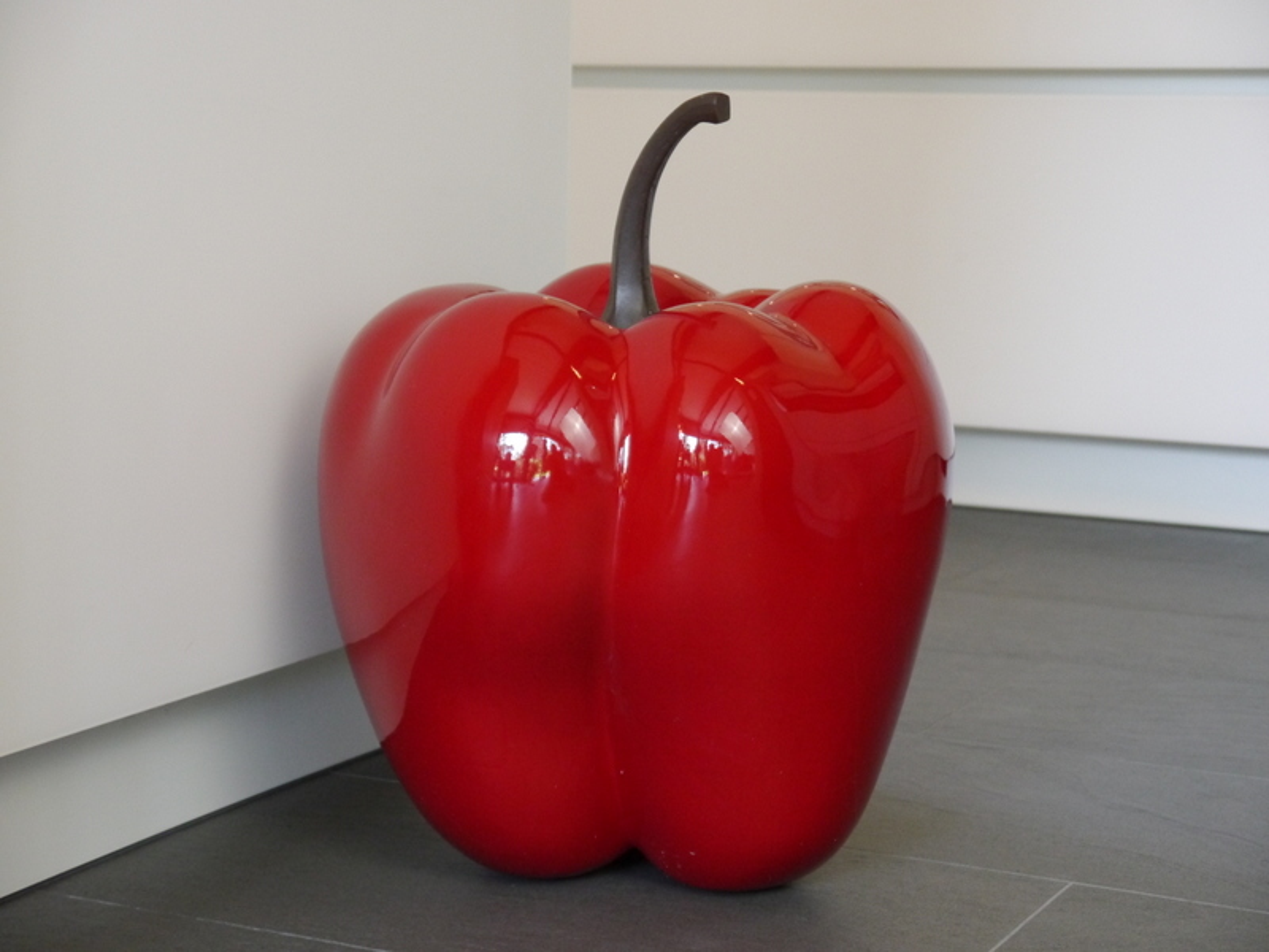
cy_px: 476
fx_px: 2639
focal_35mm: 72
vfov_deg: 20.4
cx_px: 634
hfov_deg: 27.0
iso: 1600
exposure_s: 1/80
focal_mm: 36
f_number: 5.3
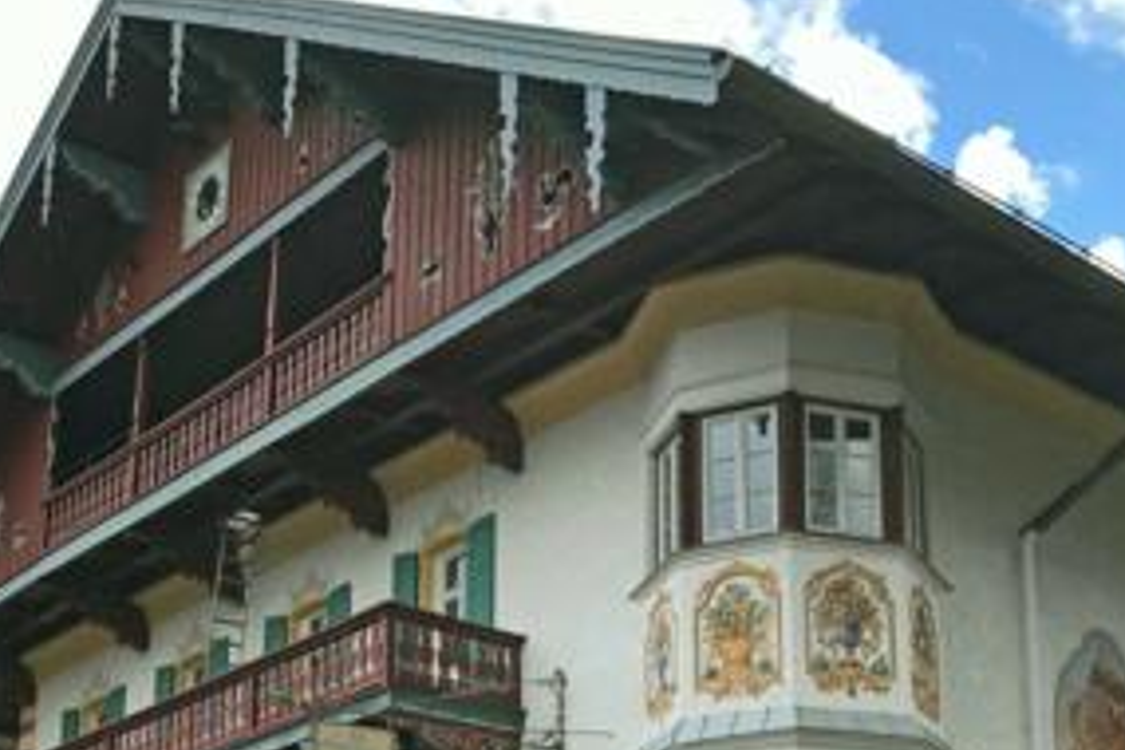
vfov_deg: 21.6
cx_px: 756
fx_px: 1875
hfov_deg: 33.1
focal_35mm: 60
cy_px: 786
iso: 20
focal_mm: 3.99
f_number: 1.8
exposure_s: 1/1244
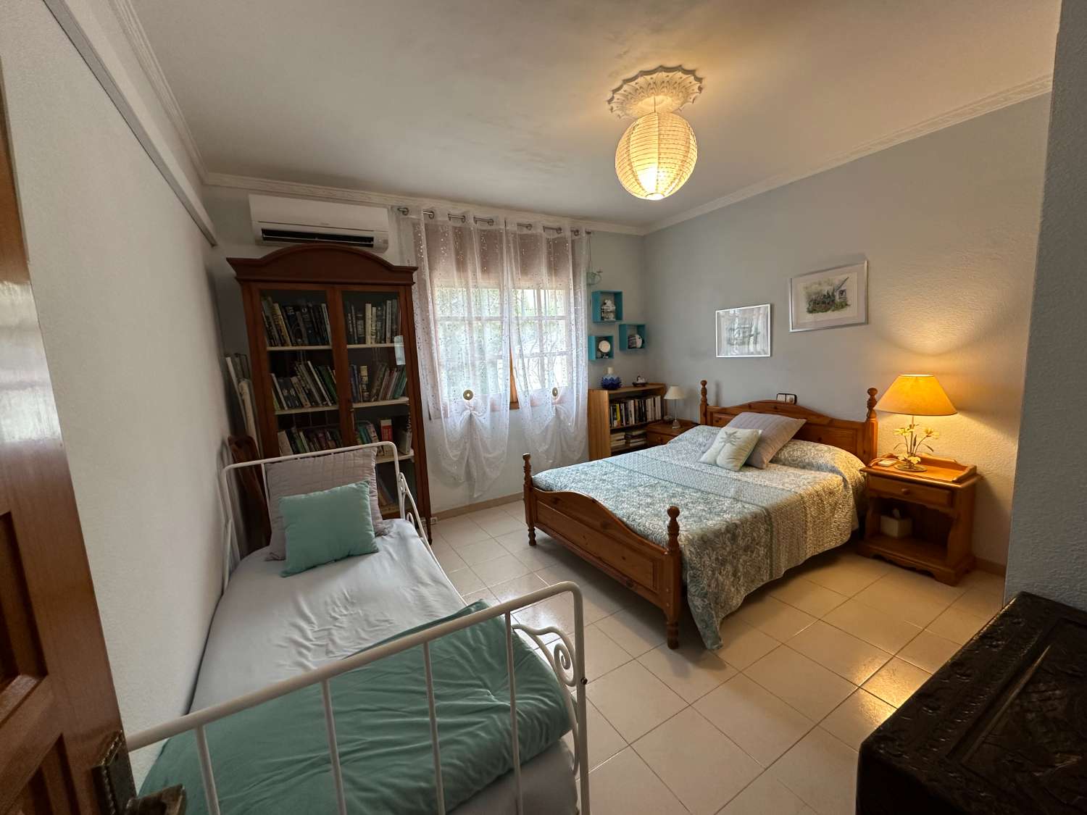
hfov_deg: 102.1
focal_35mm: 14
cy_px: 408
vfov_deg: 85.7
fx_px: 440
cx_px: 544
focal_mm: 2.22
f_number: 2.2
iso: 200
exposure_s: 1/100
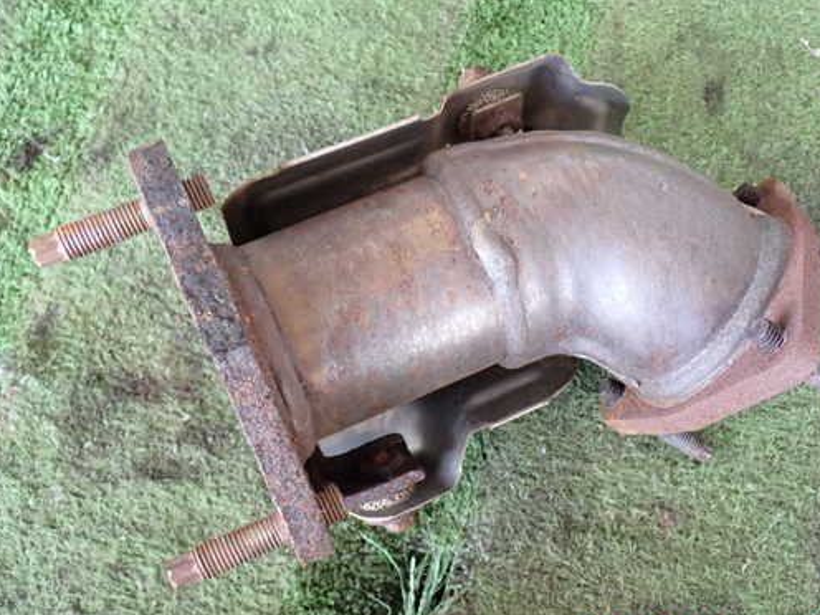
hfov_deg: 41.2
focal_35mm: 46
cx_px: 460
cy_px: 289
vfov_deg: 31.5
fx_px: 1090
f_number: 2.7
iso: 320
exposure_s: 1/40
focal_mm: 6.83
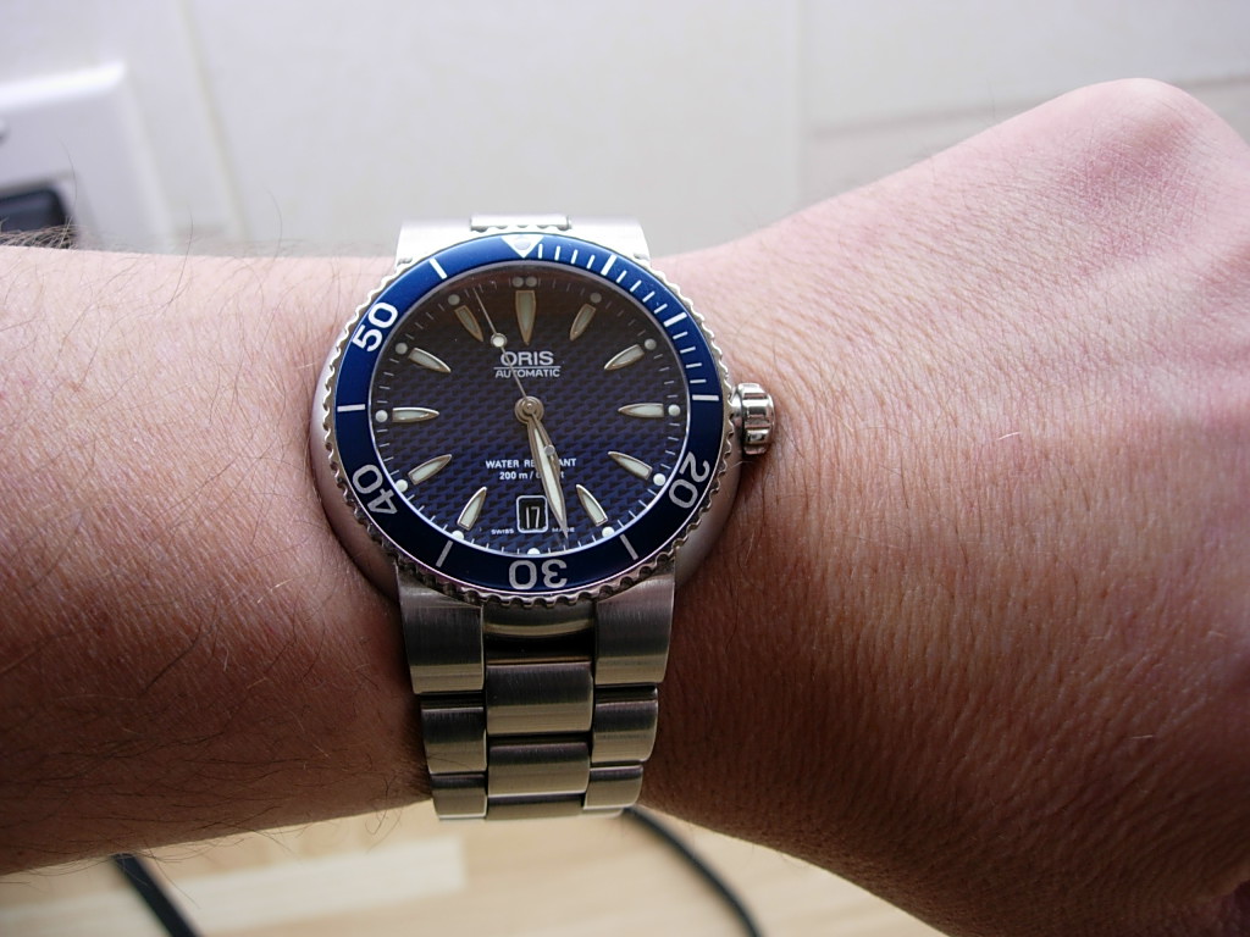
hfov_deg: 49.0
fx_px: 1372
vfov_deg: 37.7
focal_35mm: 38
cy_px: 468
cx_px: 625
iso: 64
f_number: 2.8
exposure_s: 1/33.9
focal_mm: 7.8
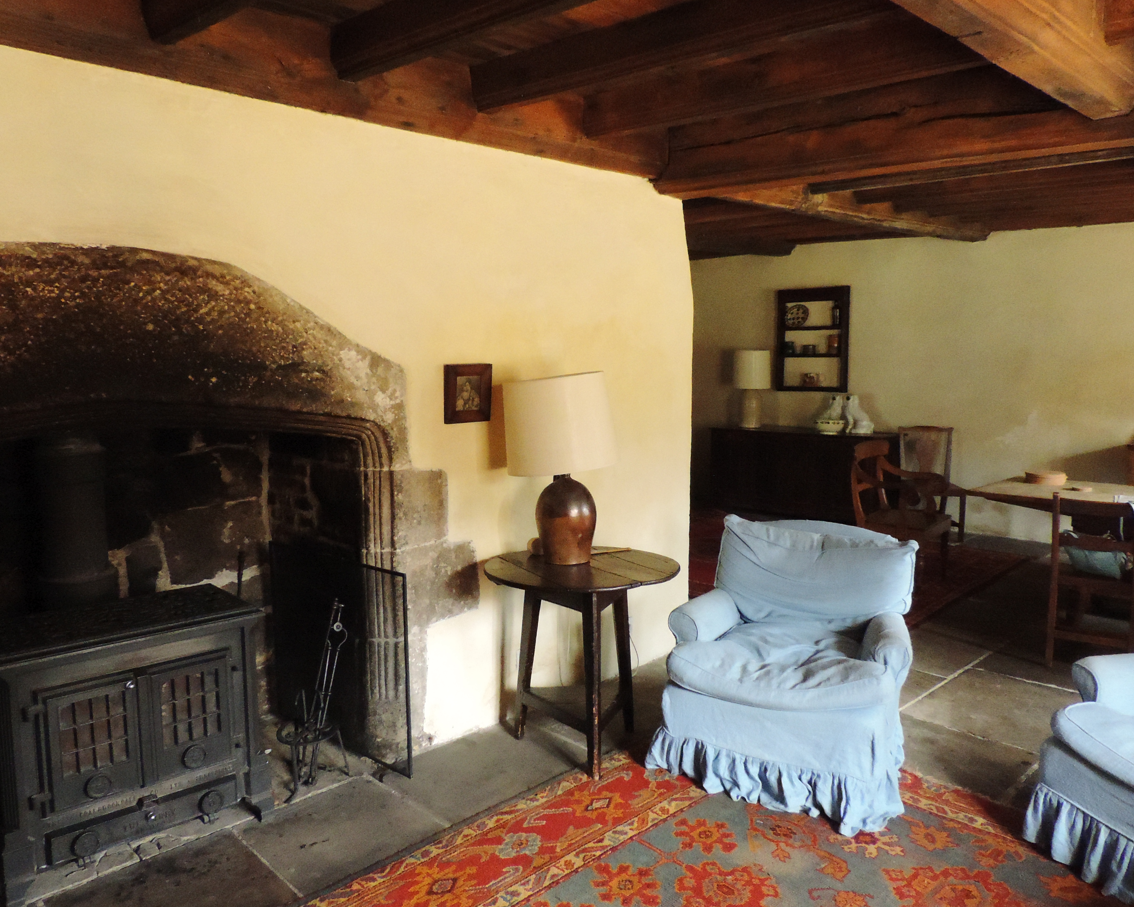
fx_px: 873
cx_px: 545
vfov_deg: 54.9
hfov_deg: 66.0
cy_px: 444
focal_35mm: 26
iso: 1600
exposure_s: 1/160
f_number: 3
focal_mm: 4.3
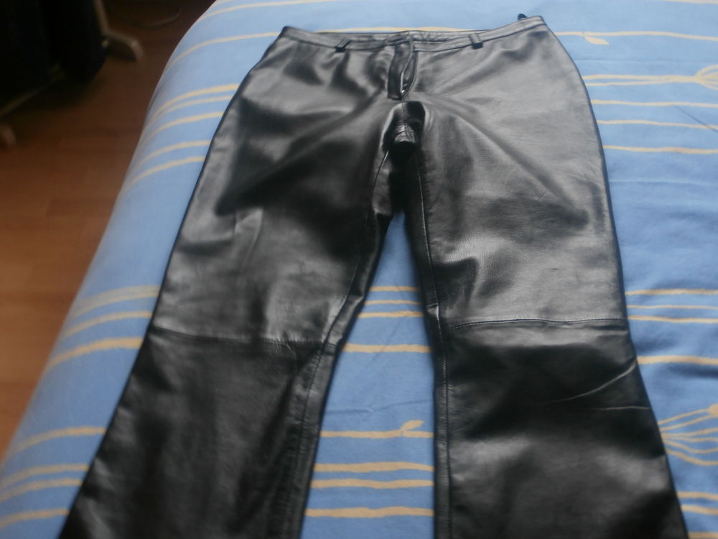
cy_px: 270
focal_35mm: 57
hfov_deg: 33.8
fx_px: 1182
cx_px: 359
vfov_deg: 25.7
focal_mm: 10.11
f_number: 4.5
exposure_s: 1/10
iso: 200
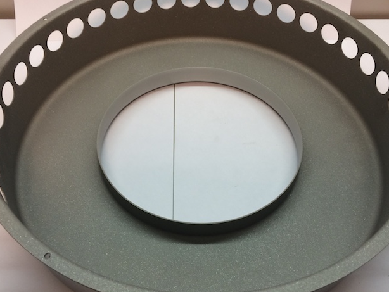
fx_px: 416
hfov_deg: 50.1
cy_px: 158
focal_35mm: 37
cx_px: 195
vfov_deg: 38.7
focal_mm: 4.15
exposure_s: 1/33
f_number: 2.2
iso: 40
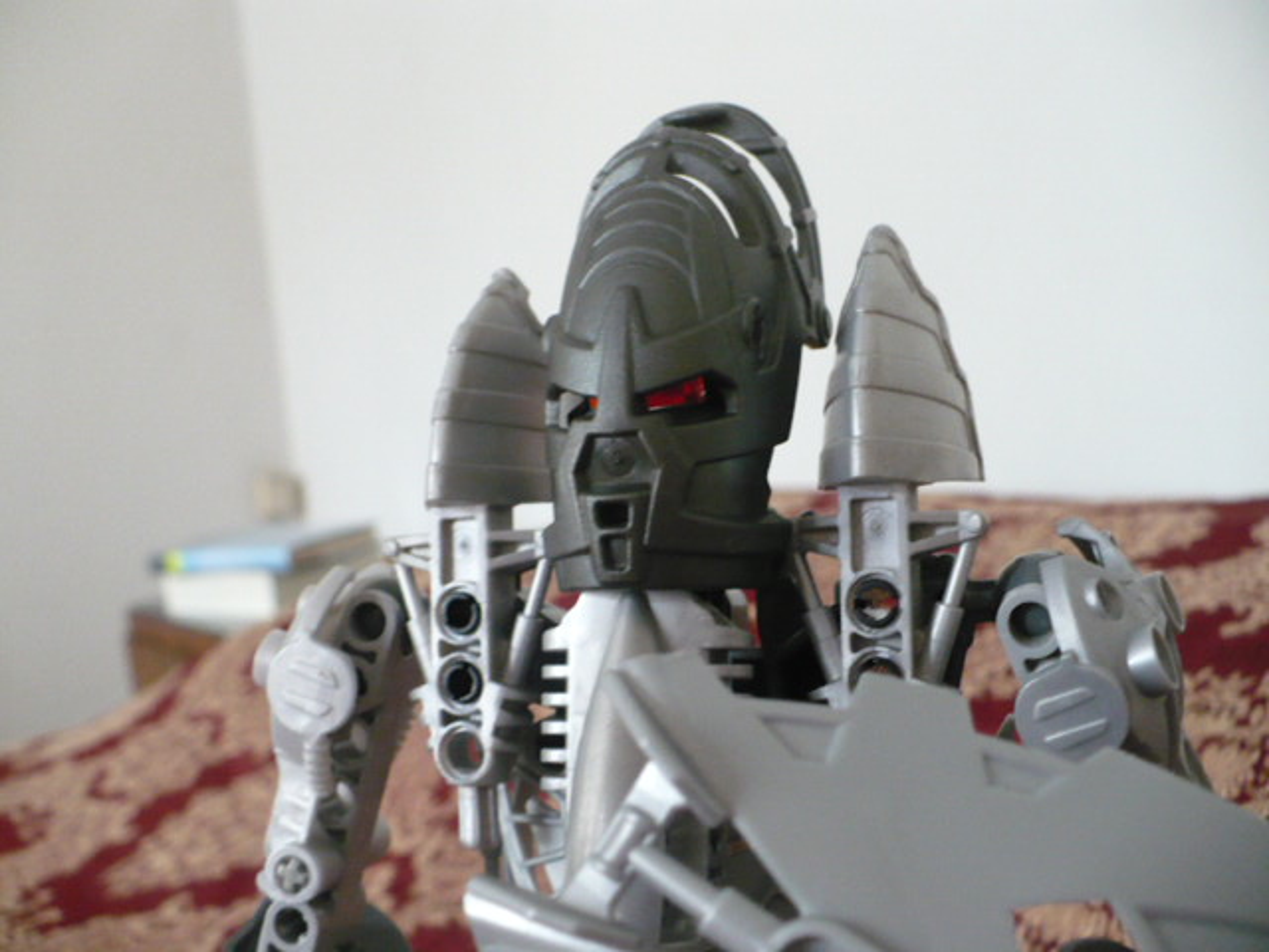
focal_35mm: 37
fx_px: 1356
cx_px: 634
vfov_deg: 38.7
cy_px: 476
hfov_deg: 50.1
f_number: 2.8
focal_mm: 6.1
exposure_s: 1/20
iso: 400
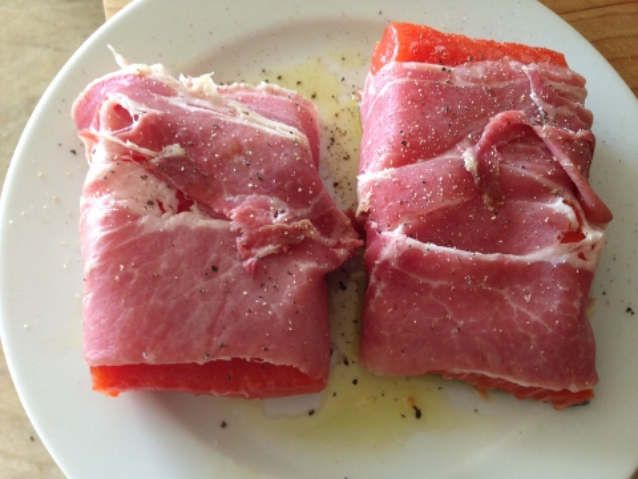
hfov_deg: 55.4
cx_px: 319
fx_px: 608
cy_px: 240
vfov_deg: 42.9
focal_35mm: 33
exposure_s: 1/20
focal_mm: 4.12
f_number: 2.4
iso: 125
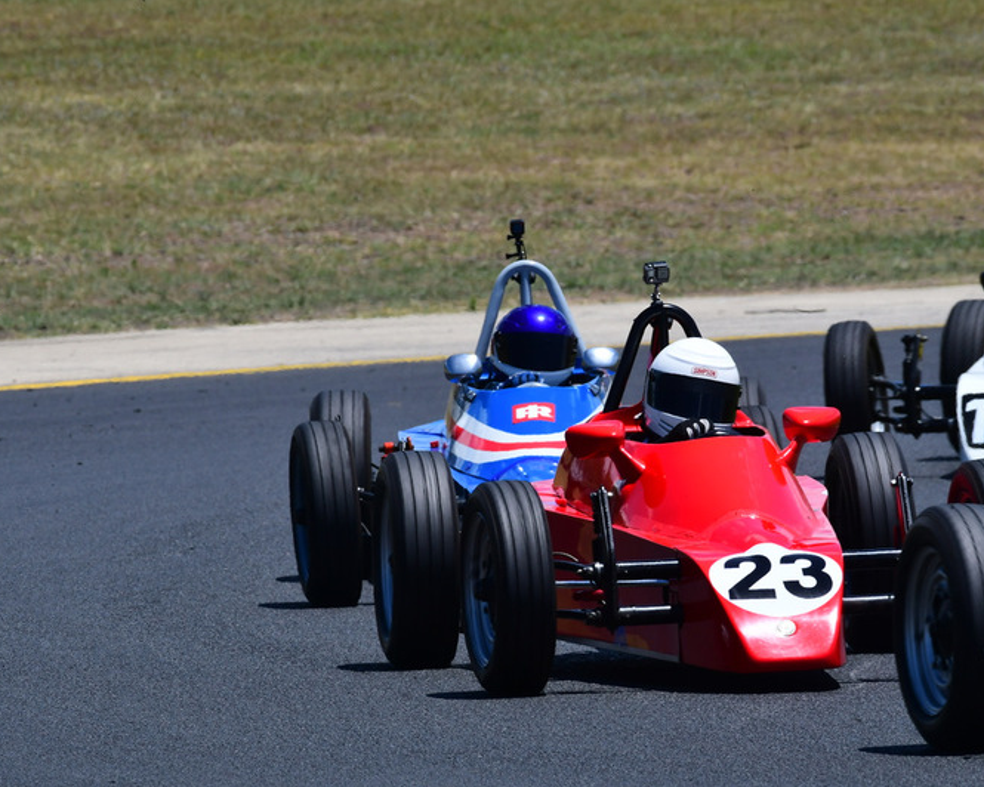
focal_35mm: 593
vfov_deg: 2.6
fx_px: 17270
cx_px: 536
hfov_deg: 3.3
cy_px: 394
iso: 320
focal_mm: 350
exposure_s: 1/640
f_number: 11
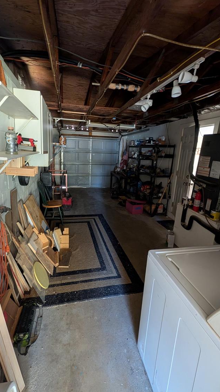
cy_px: 184
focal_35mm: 14
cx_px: 100
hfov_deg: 74.1
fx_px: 145
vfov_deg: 106.7
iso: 242
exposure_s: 1/32.3
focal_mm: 2.02
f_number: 1.7
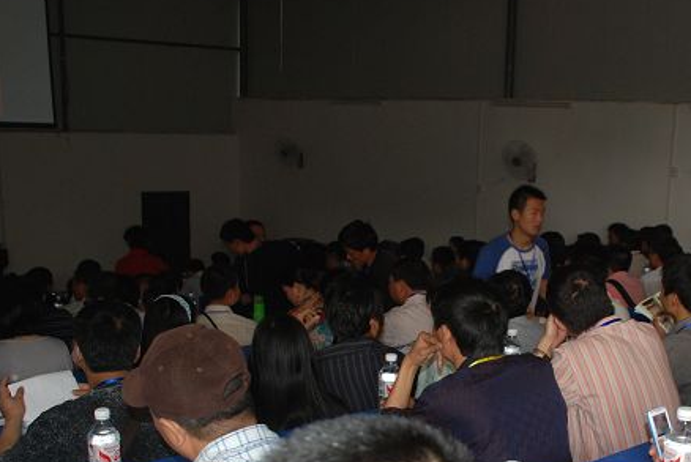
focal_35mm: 48
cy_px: 346
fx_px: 922
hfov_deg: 40.4
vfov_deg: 27.7
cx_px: 473
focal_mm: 20
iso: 400
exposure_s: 1/60
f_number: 4
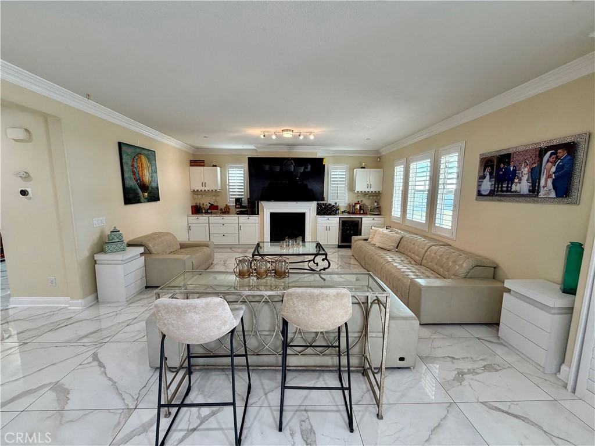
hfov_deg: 102.1
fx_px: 241
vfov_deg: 85.7
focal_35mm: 14
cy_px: 223
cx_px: 298
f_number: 2.2
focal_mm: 2.22
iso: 160
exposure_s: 1/120
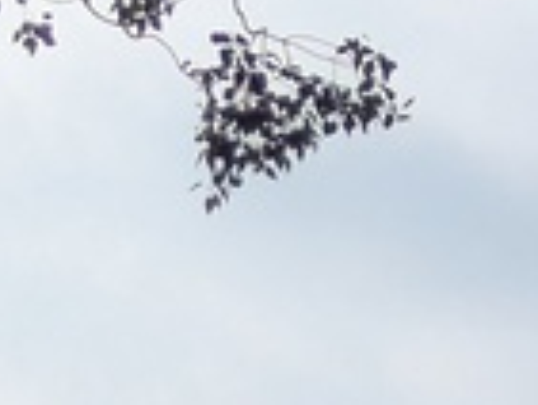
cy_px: 1221
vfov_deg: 4.0
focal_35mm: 361
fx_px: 5615
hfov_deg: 5.3
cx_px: 1229
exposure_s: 1/3106
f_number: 1.89
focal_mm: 5.43
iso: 46
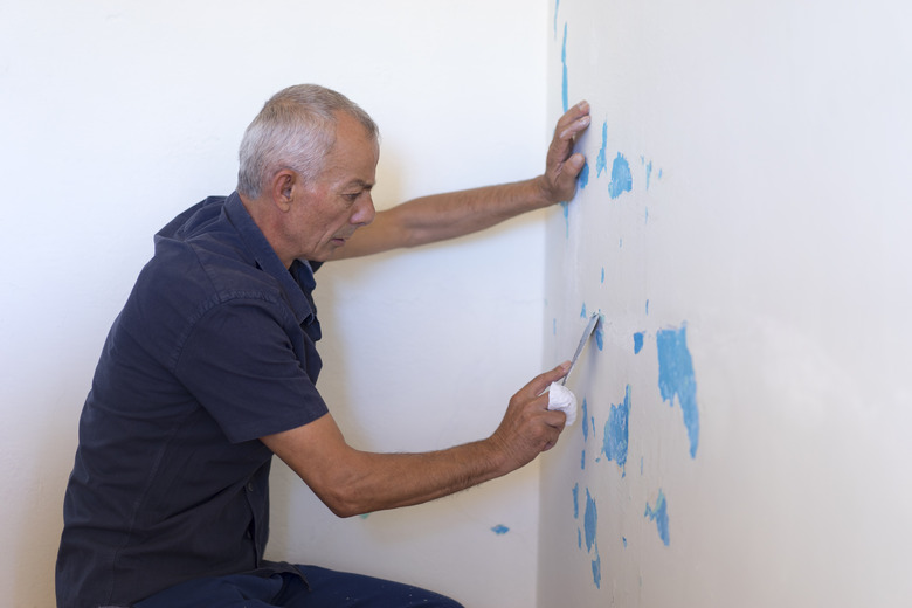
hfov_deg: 36.2
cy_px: 304
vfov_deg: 24.6
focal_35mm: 55
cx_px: 456
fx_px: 1393
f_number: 1.8
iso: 100
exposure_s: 1/80
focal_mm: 55
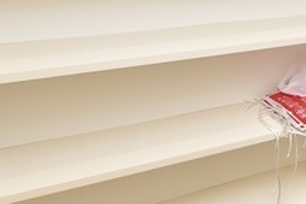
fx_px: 442
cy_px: -4
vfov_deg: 24.7
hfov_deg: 33.8
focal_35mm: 52
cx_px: 326
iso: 160
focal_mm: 10
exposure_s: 1/60
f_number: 4.5
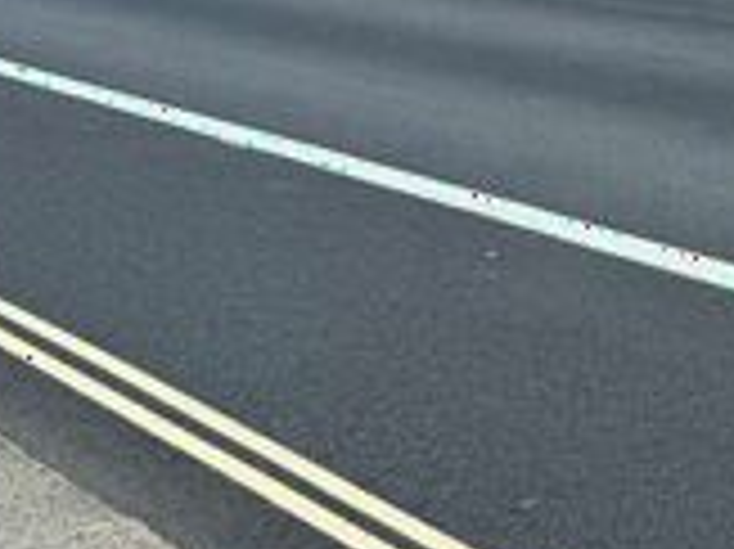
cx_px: 1436
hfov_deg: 15.5
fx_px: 2182
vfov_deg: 13.2
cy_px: -371
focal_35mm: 103
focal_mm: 6.76
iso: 80
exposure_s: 1/4049
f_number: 1.78
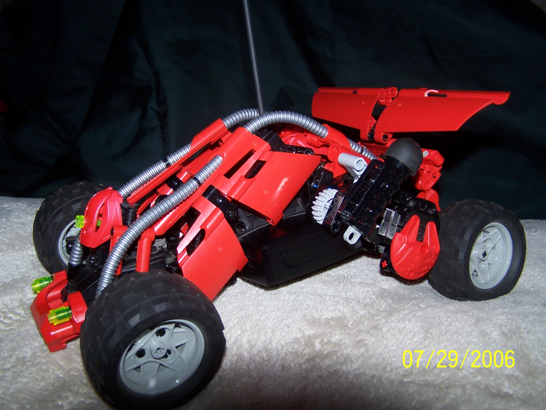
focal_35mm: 38
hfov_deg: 49.0
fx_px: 599
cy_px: 205
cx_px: 273
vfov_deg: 37.7
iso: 80
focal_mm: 6.3
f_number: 2.8
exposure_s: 1/60
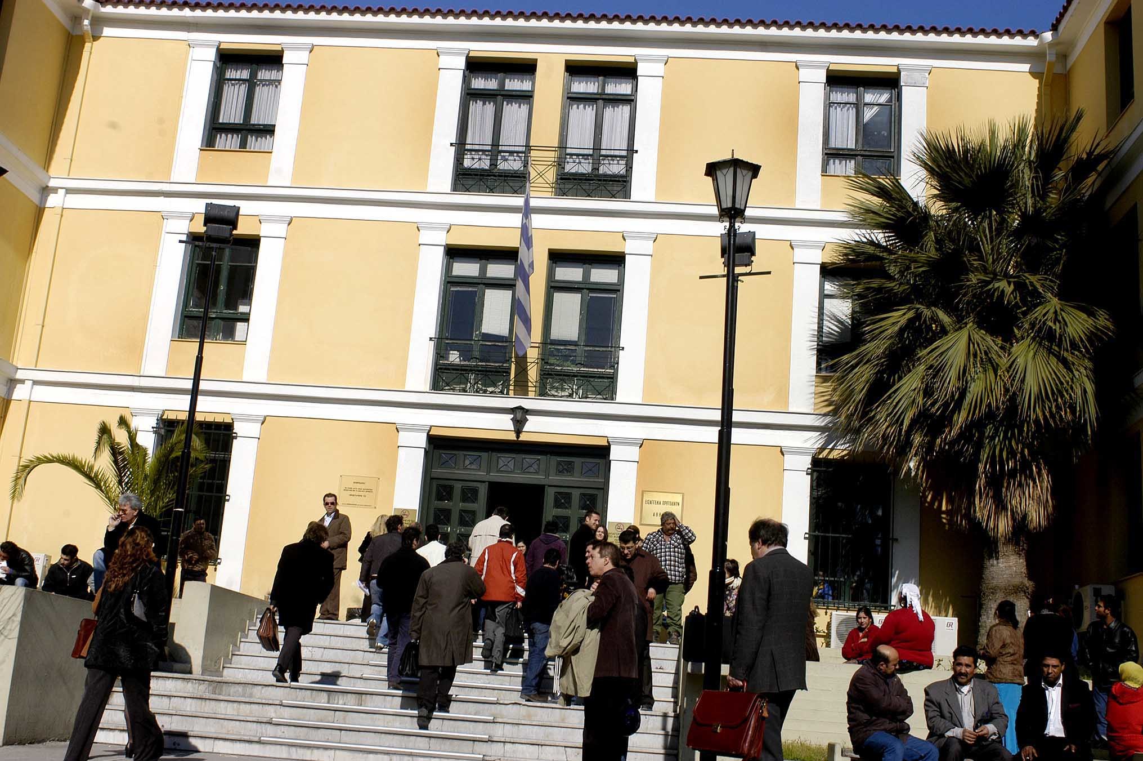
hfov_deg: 46.4
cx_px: 572
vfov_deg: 31.8
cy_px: 380
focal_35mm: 42
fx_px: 1332
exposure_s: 1/1600
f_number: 6.3
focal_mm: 28
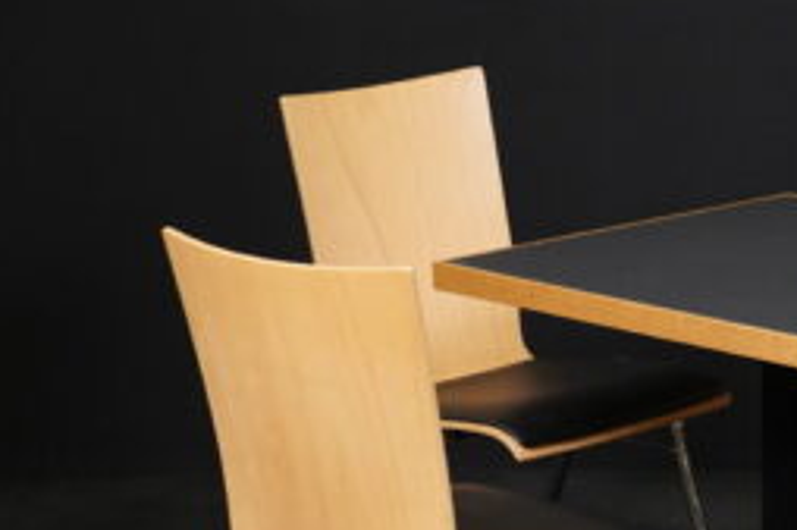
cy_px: 517
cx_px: 775
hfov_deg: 14.1
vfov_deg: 9.5
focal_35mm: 144
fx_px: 3186
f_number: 7.1
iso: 5000
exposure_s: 1/160
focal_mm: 61
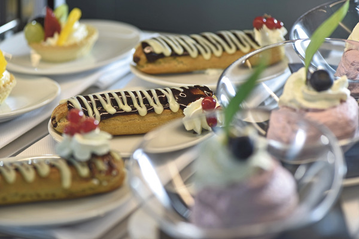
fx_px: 1047
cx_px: 180
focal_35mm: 105
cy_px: 120
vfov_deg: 13.0
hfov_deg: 19.5
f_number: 4
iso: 400
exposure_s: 1/125
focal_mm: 105
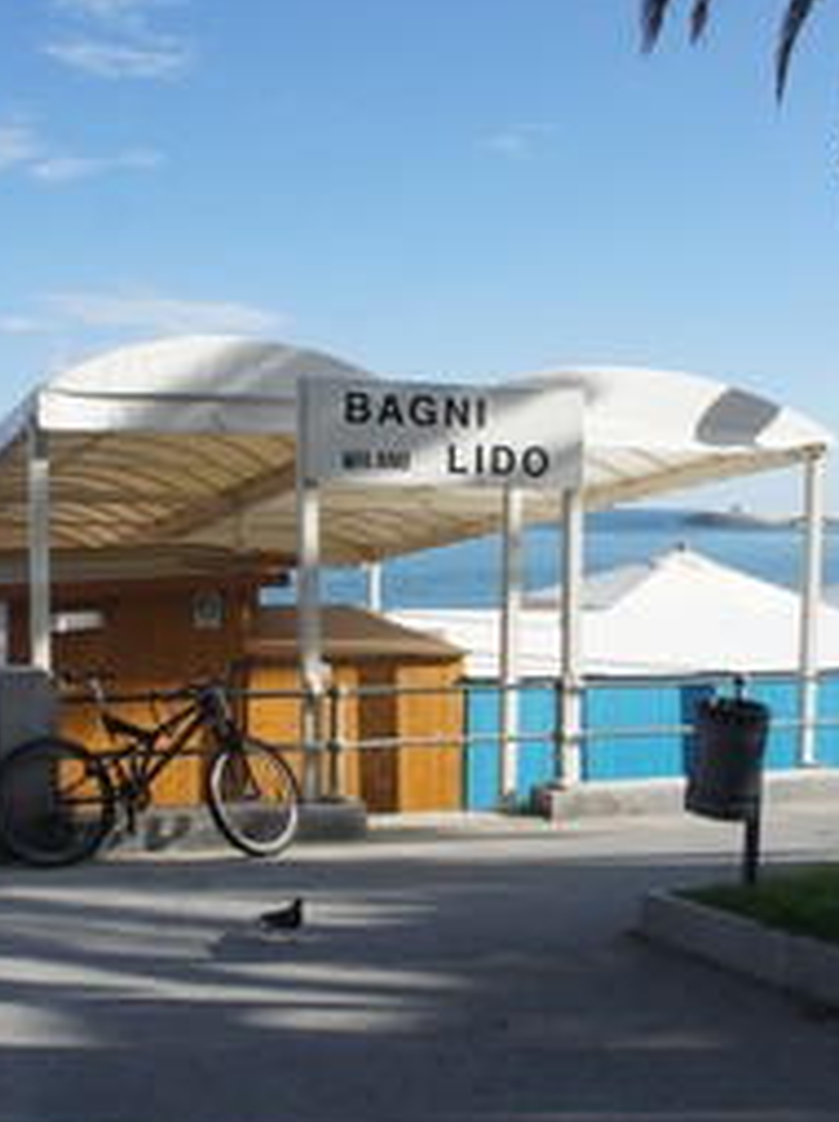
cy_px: 552
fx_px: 1521
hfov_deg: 30.8
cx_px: 393
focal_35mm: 47
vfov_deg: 40.5
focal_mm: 18
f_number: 7.1
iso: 200
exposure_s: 1/400
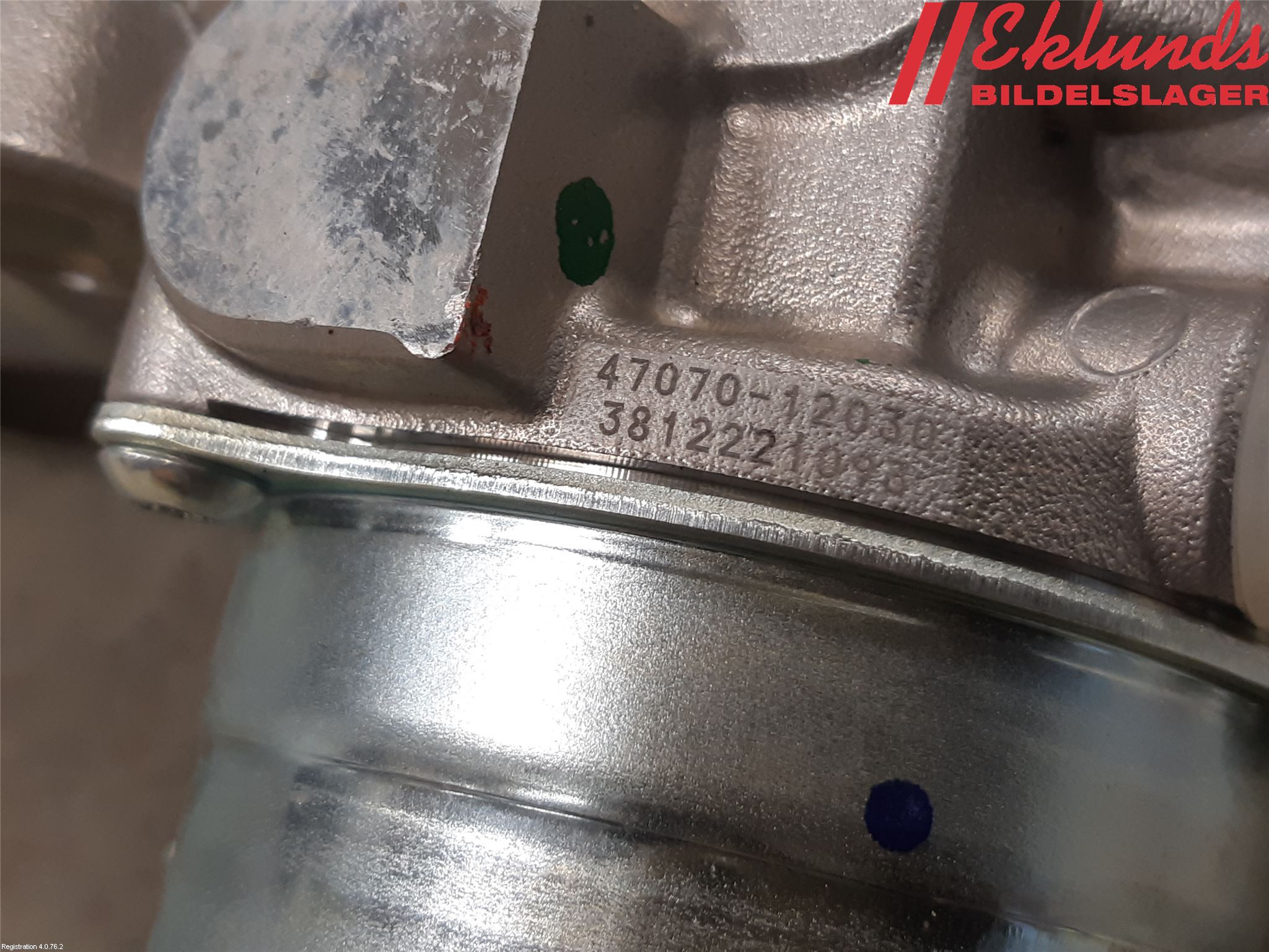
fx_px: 953
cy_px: 476
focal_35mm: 26
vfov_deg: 53.1
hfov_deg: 67.3
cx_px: 634
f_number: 1.7
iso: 80
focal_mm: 3.93
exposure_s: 1/50
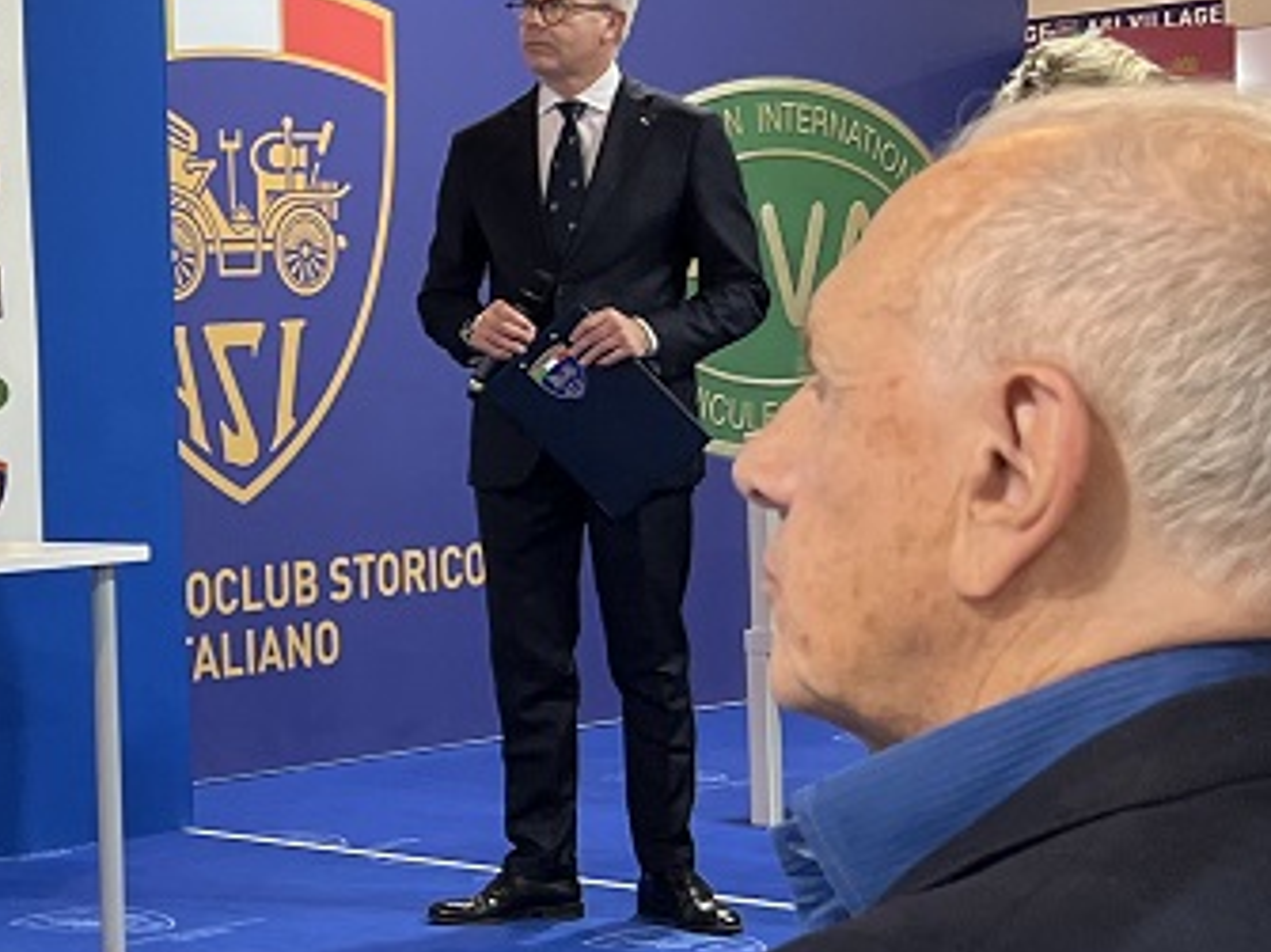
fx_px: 3450
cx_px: -580
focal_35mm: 94
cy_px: 463
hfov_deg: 18.7
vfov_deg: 15.7
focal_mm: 5.7
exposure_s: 1/100
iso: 100
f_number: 1.5
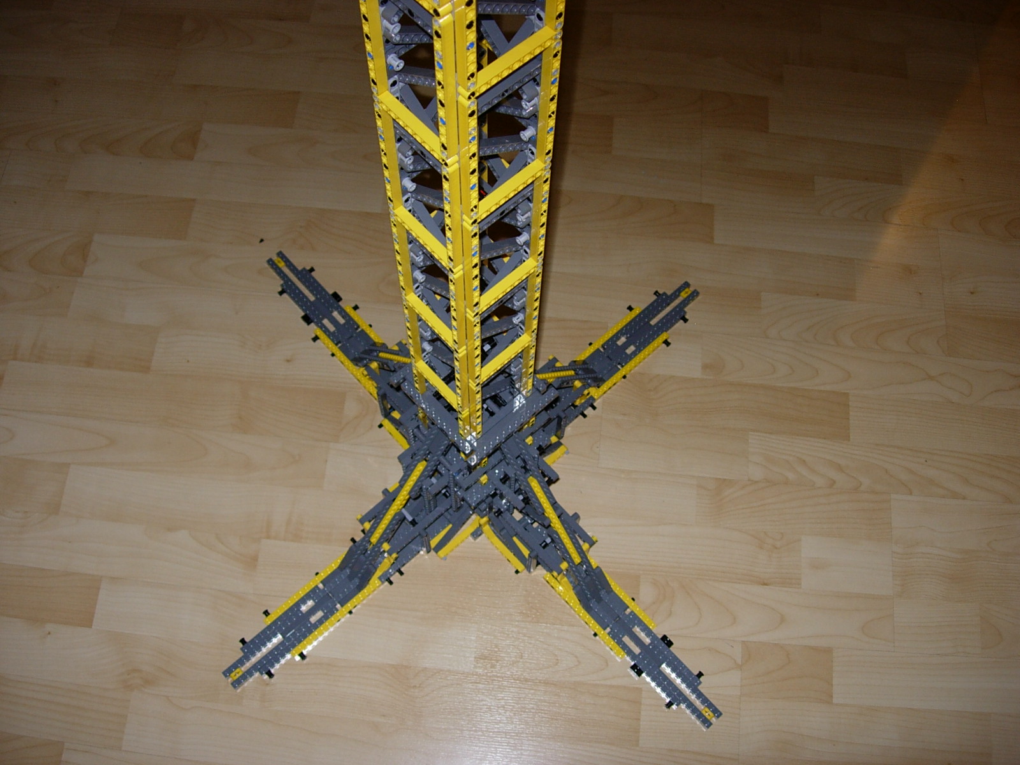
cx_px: 510
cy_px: 382
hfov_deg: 49.0
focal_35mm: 38
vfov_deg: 37.7
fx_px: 1120
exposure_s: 1/64
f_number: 2.8
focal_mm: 7.8
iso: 79
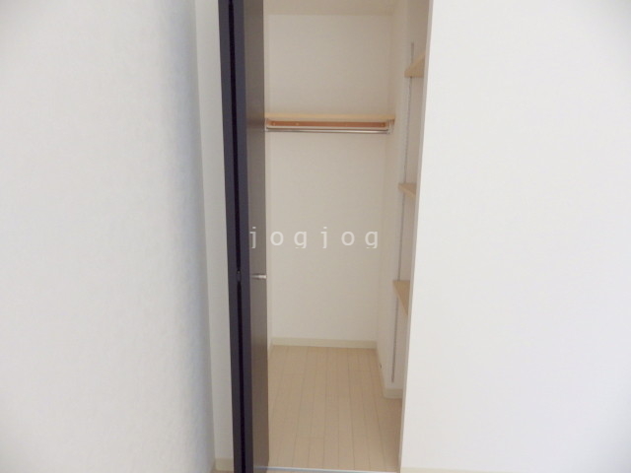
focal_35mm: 22
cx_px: 316
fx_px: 401
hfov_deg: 76.4
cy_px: 236
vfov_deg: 61.1
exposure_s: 1/80
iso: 100
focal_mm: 4
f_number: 3.1
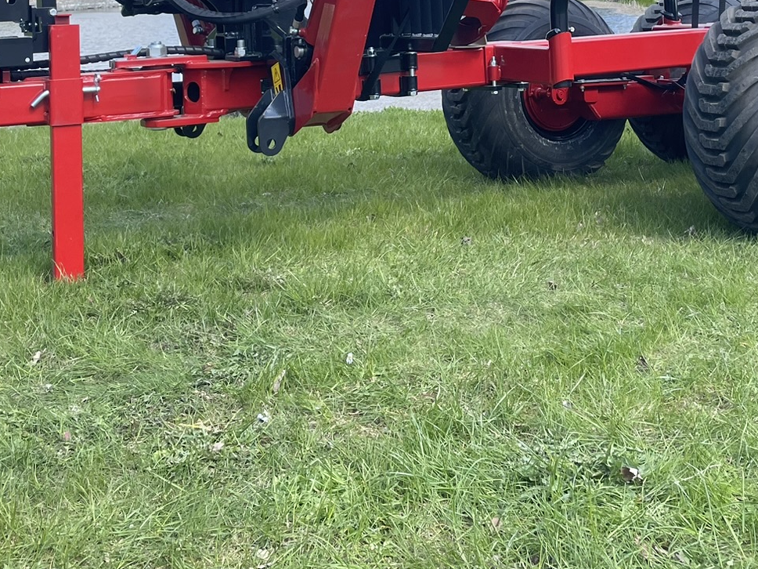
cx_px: 441
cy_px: -11
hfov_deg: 34.9
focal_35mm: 55
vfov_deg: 25.2
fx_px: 1204
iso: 50
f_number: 1.6
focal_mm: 4.2
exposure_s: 1/917
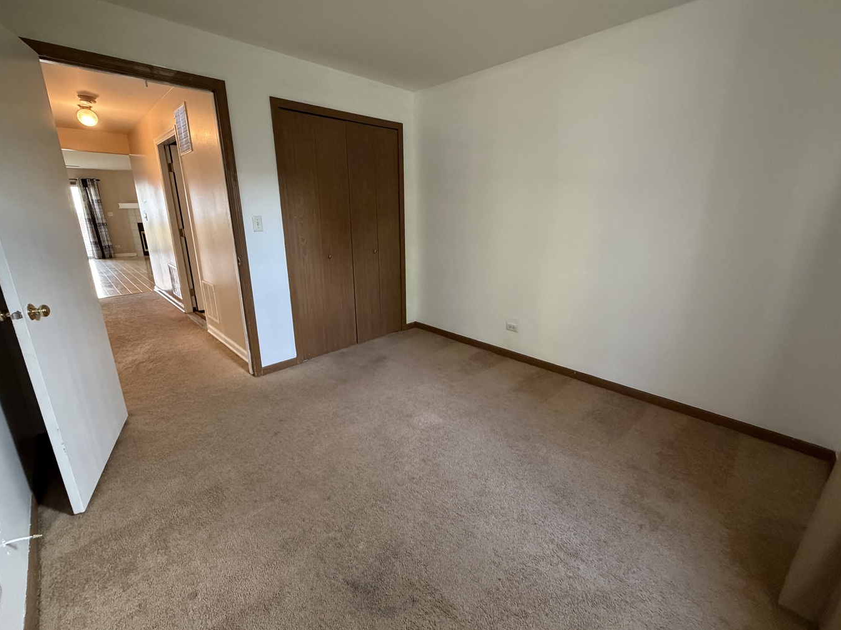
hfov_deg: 98.2
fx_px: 364
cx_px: 418
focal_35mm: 15
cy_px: 306
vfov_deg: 81.7
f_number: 2.2
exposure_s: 1/60
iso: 500
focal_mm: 2.22
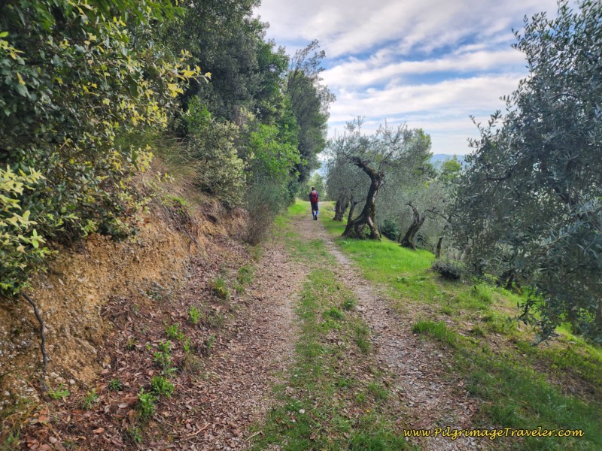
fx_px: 400
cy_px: 226
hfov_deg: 73.9
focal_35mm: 23
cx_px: 301
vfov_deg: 58.9
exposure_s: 1/180
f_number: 1.8
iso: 20
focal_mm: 6.4
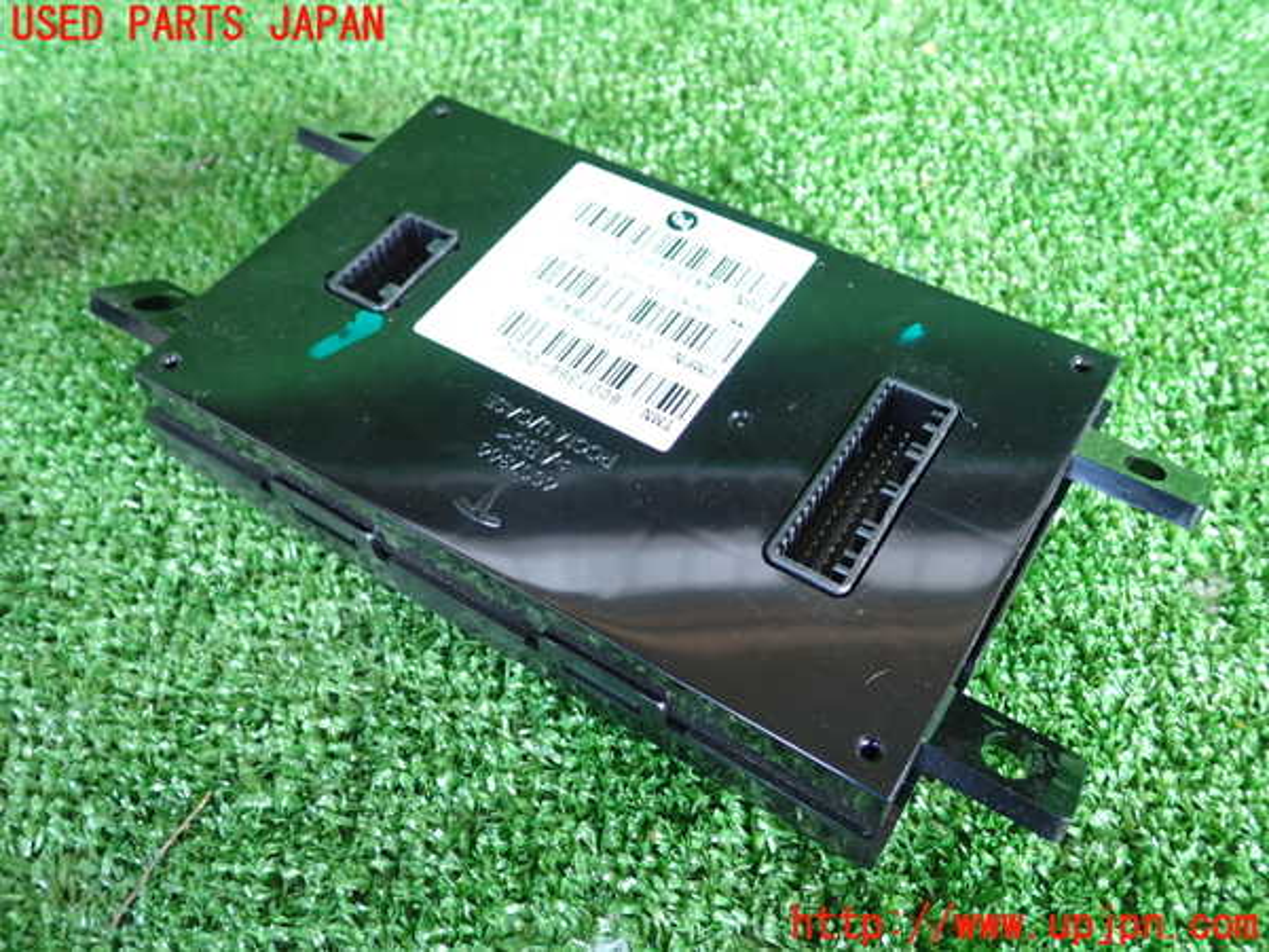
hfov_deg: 60.0
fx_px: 1100
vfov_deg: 46.8
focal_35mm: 30
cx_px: 634
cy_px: 476
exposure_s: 1/30
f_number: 2.3
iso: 200
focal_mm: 5.4
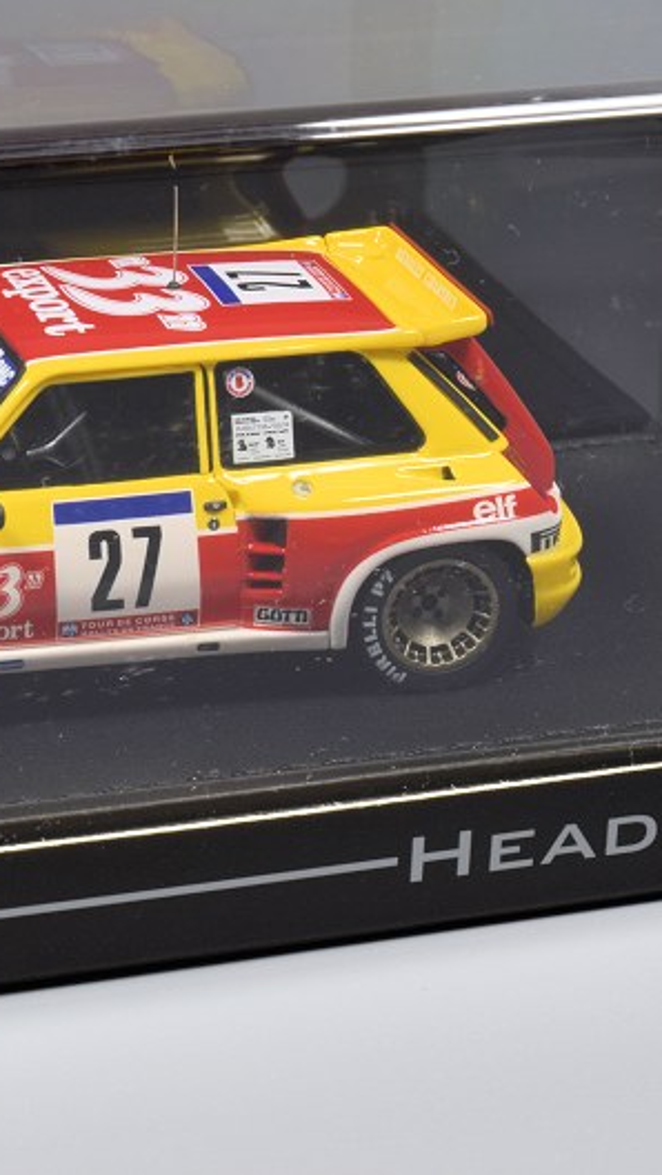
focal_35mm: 114
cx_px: 182
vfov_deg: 18.8
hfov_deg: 10.6
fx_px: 3554
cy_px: 588
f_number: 22
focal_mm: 48
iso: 100
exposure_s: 1/2
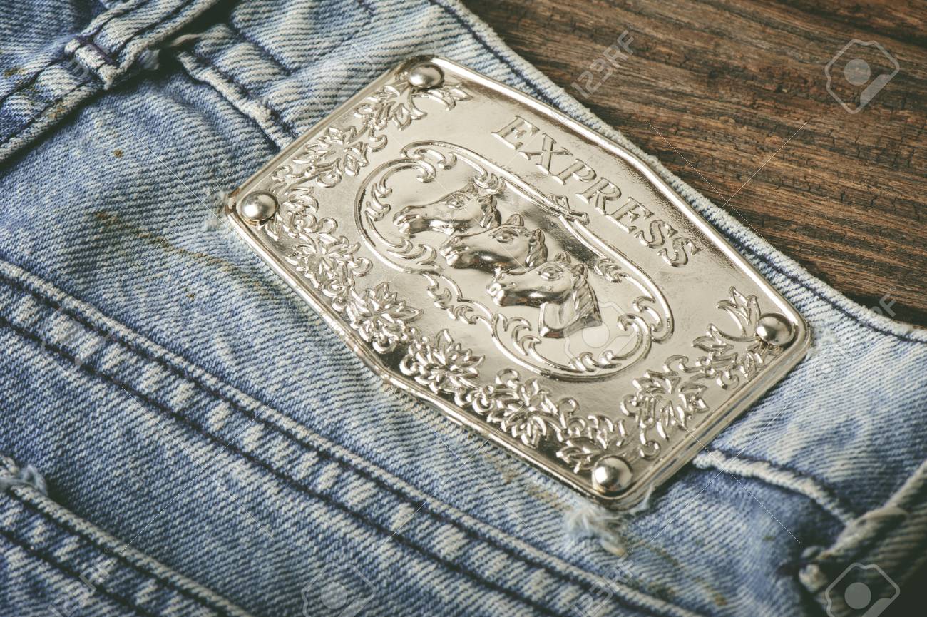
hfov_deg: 19.5
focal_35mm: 105
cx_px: 464
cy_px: 308
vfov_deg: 13.0
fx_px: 2702
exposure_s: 1/200
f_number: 18
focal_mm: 105
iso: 200
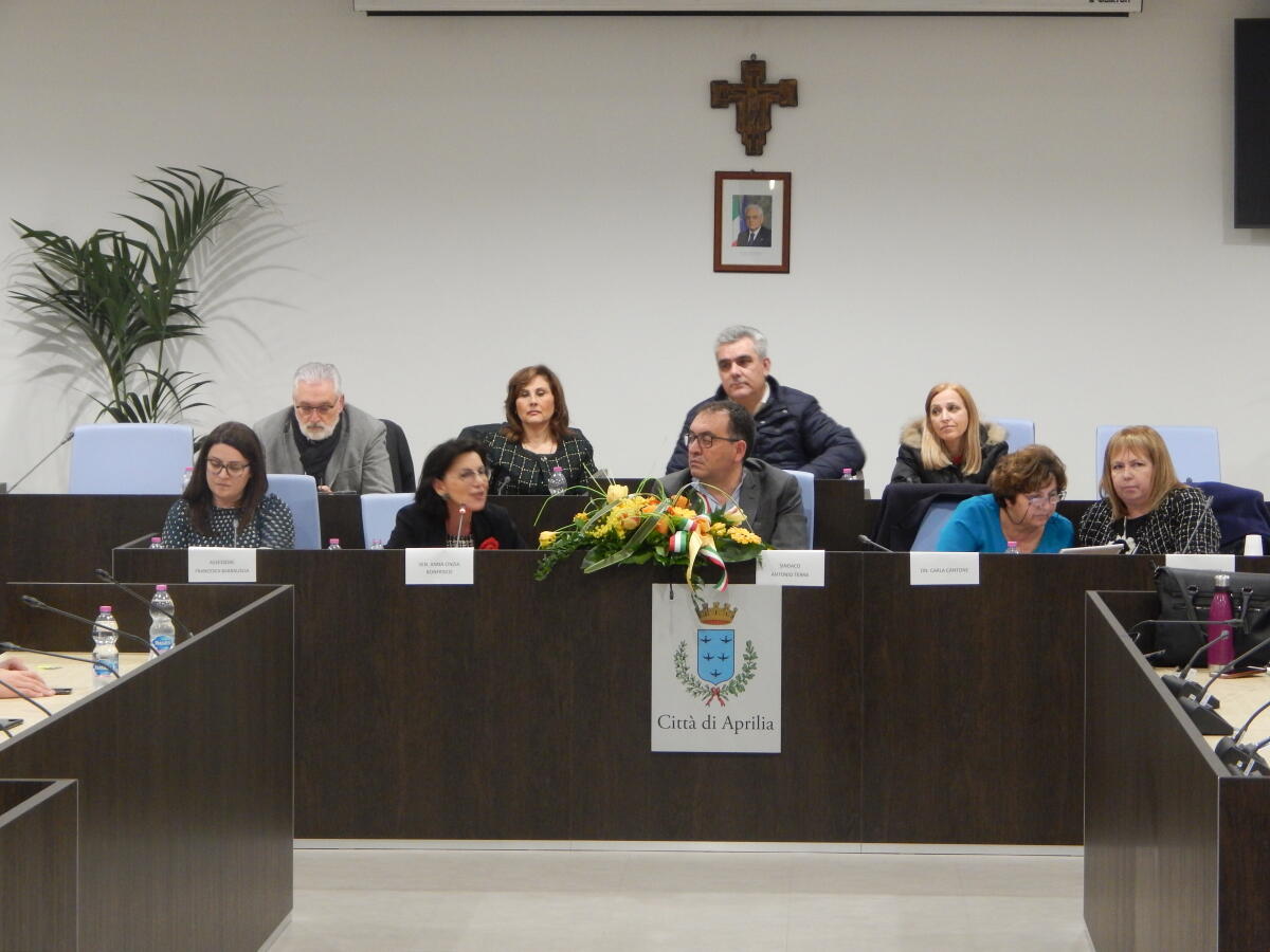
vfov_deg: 12.9
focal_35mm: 115
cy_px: 476
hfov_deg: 17.1
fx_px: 4219
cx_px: 635
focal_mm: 20.5
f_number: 4.6
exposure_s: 1/15
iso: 400
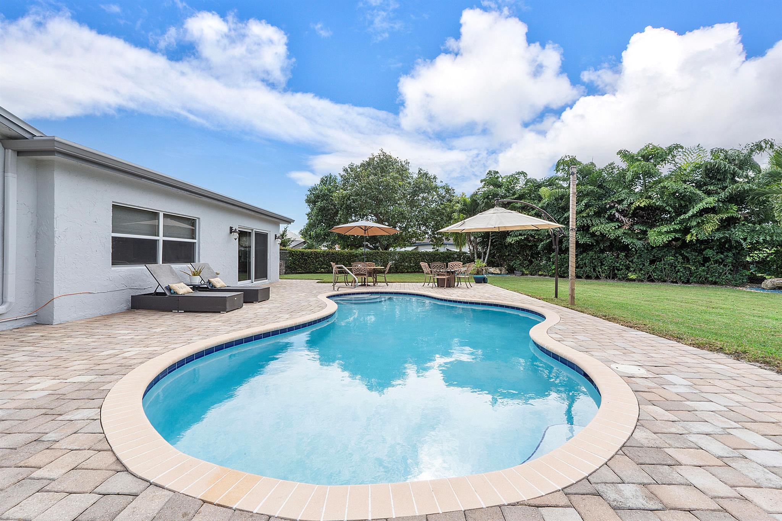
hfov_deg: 100.4
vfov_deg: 77.3
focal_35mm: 15
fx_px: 326
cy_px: 260
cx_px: 391
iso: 200
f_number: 10
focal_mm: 10
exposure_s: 1/250
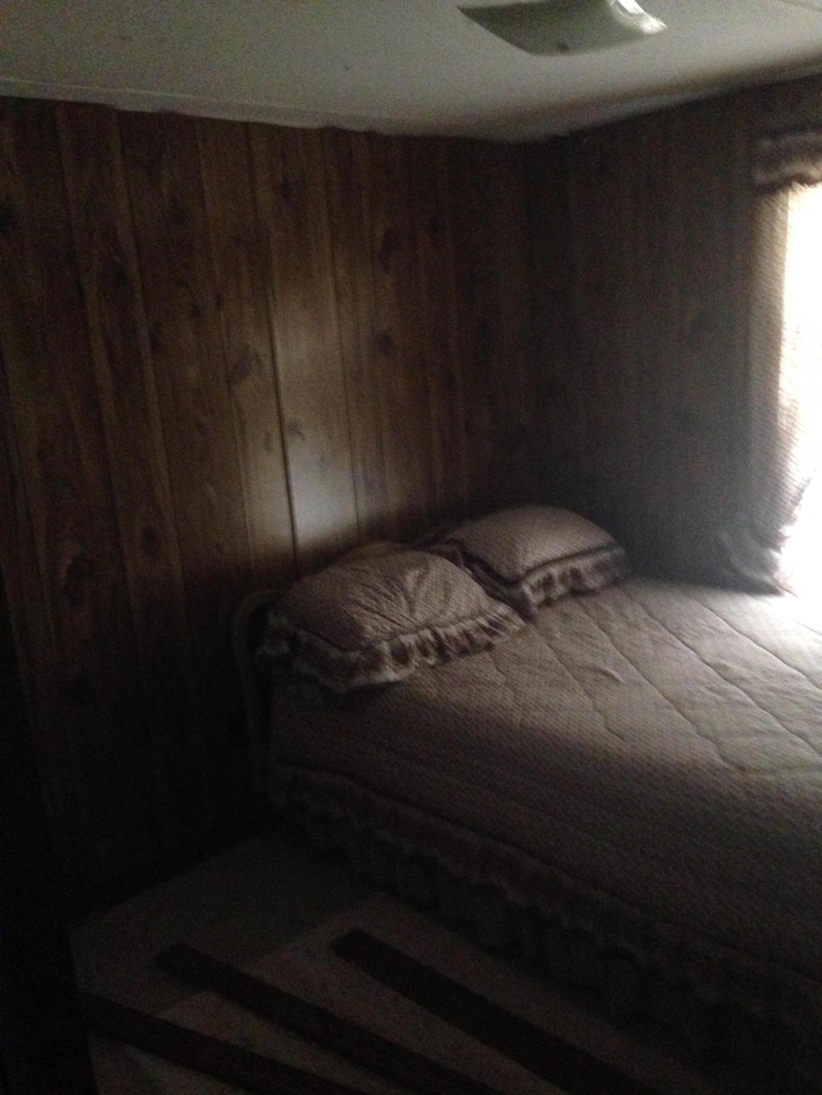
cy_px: 548
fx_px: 1045
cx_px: 411
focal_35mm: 33
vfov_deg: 55.4
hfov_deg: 42.9
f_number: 2.4
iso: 800
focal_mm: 4.12
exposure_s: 1/15
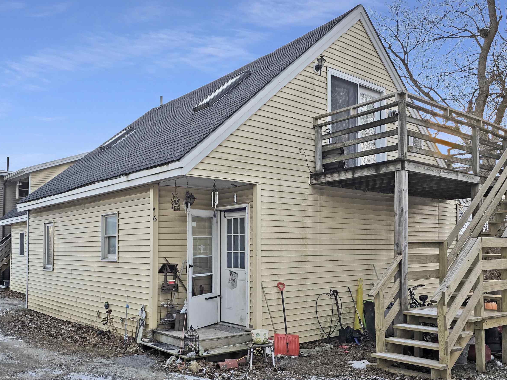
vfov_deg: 46.7
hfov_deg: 60.0
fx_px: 439
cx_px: 253
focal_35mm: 30
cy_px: 212
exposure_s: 1/248
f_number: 1.7
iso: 12
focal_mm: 6.3
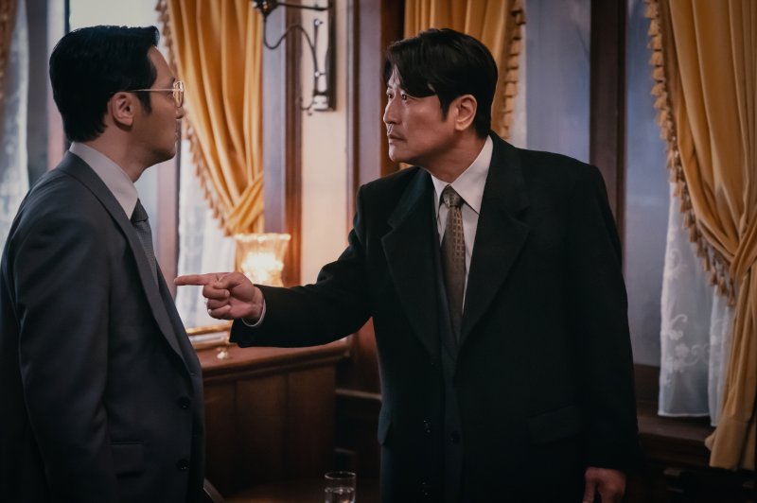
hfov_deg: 26.0
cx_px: 378
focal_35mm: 78
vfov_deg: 17.5
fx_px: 1639
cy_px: 252
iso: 6400
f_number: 2.8
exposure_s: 1/100
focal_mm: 78
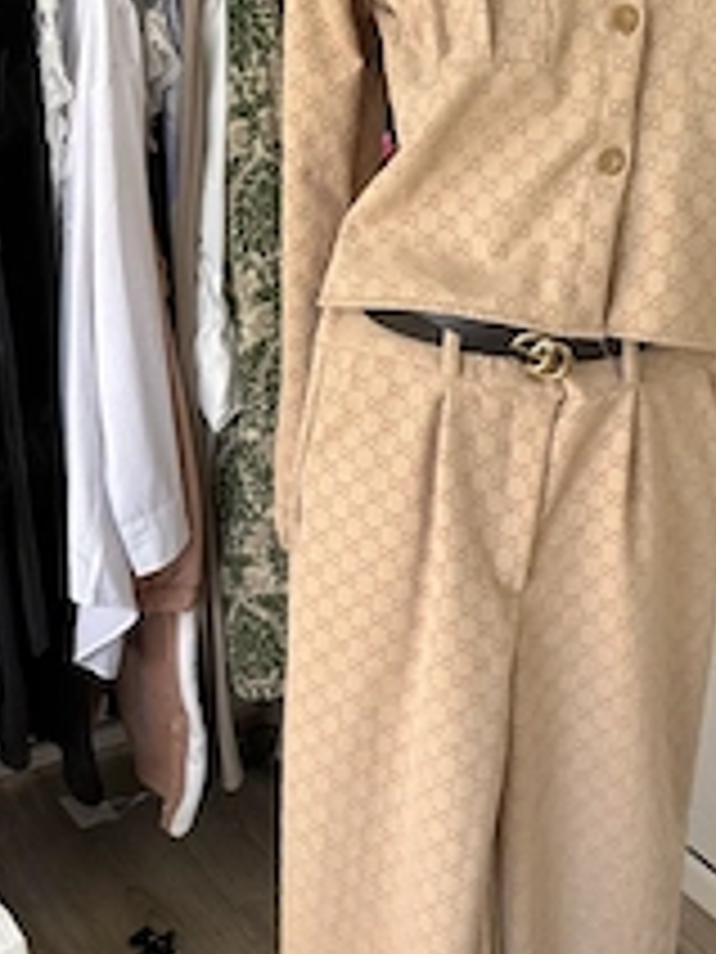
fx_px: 1351
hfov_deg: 29.5
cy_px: 495
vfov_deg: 38.9
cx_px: 482
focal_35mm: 49
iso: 125
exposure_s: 1/117
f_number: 1.6
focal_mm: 5.96
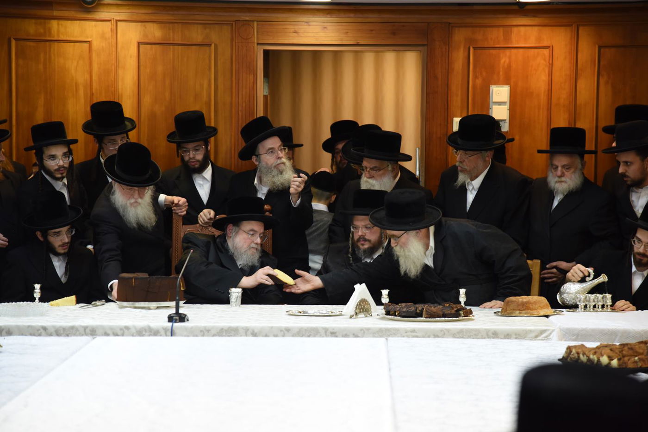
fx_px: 2160
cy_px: 216
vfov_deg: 11.4
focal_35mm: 120
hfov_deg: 17.1
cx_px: 324
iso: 1250
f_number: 4
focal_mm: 120
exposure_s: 1/100
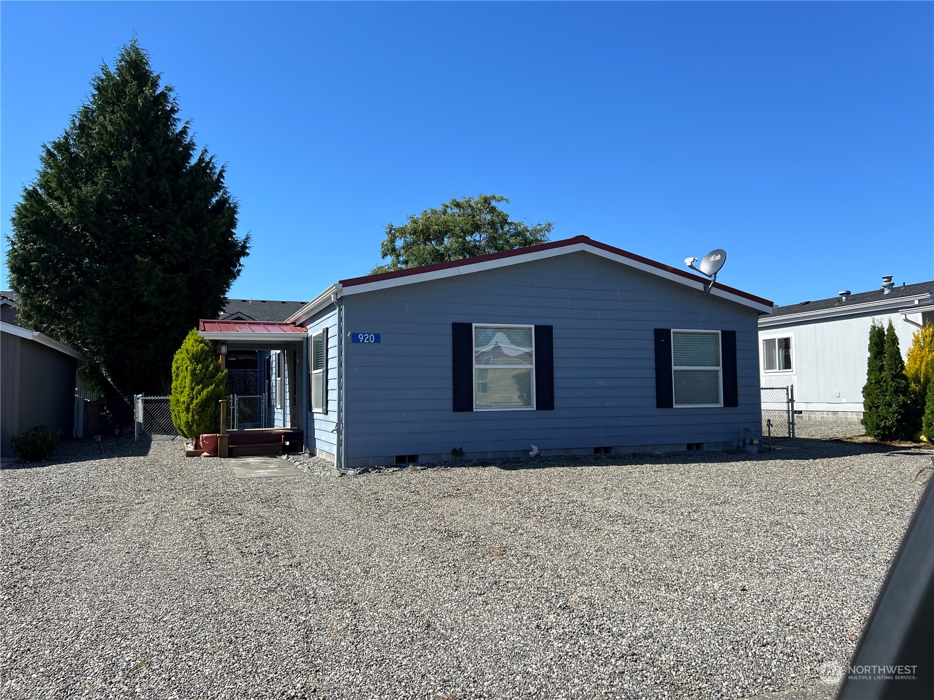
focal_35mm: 26
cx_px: 467
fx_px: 702
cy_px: 350
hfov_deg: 67.3
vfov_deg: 53.1
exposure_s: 1/3257
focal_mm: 5.7
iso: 50
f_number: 1.5
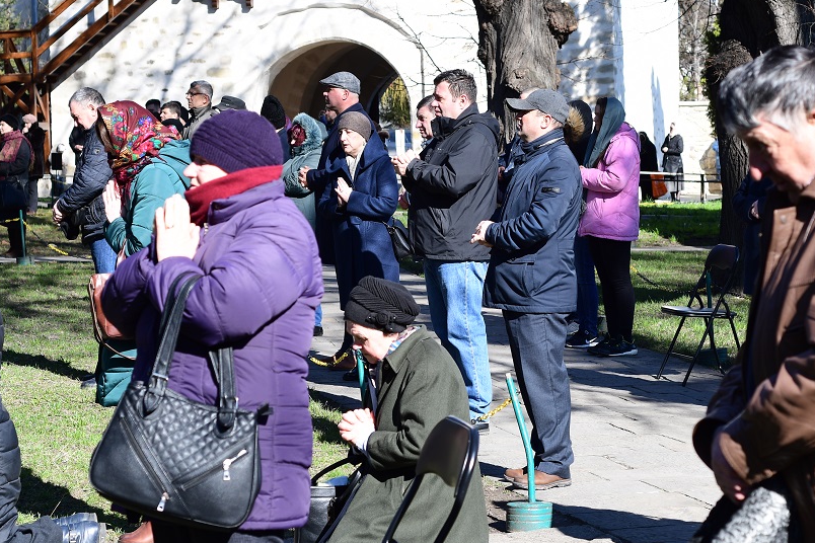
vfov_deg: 12.2
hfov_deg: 18.2
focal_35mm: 112
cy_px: 245
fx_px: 2535
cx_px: 490
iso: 100
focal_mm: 50
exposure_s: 1/200
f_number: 5.6
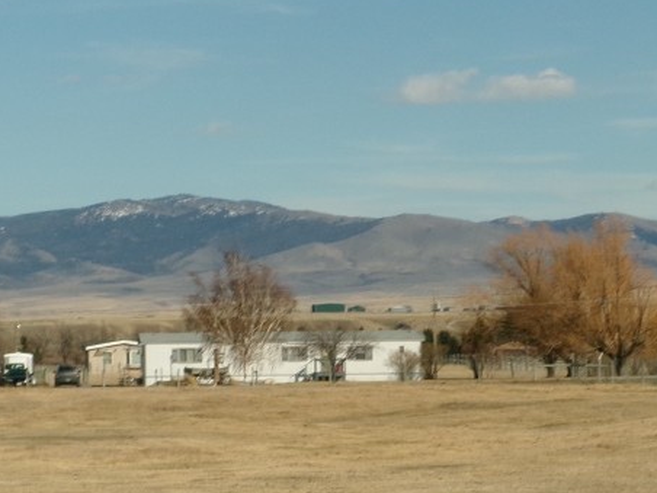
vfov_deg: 6.9
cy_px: 378
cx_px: 266
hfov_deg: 9.2
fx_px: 4081
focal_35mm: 215
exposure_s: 1/140
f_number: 15.4
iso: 100
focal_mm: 16.9
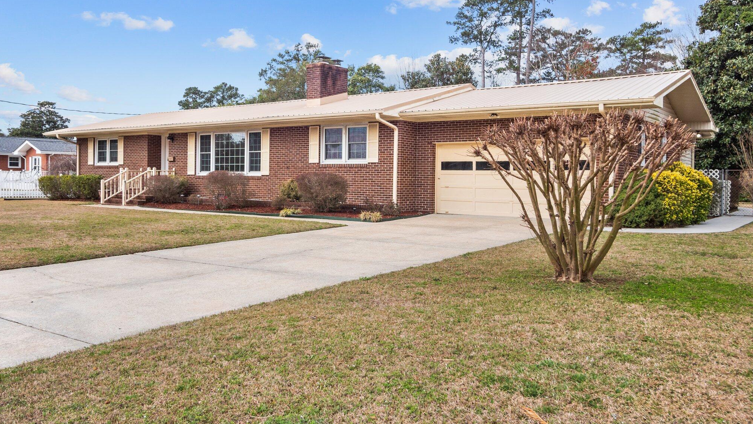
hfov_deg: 62.6
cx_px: 379
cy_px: 178
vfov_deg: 37.7
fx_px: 619
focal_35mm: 31
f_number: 5.6
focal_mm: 14
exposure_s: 1/640
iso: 200
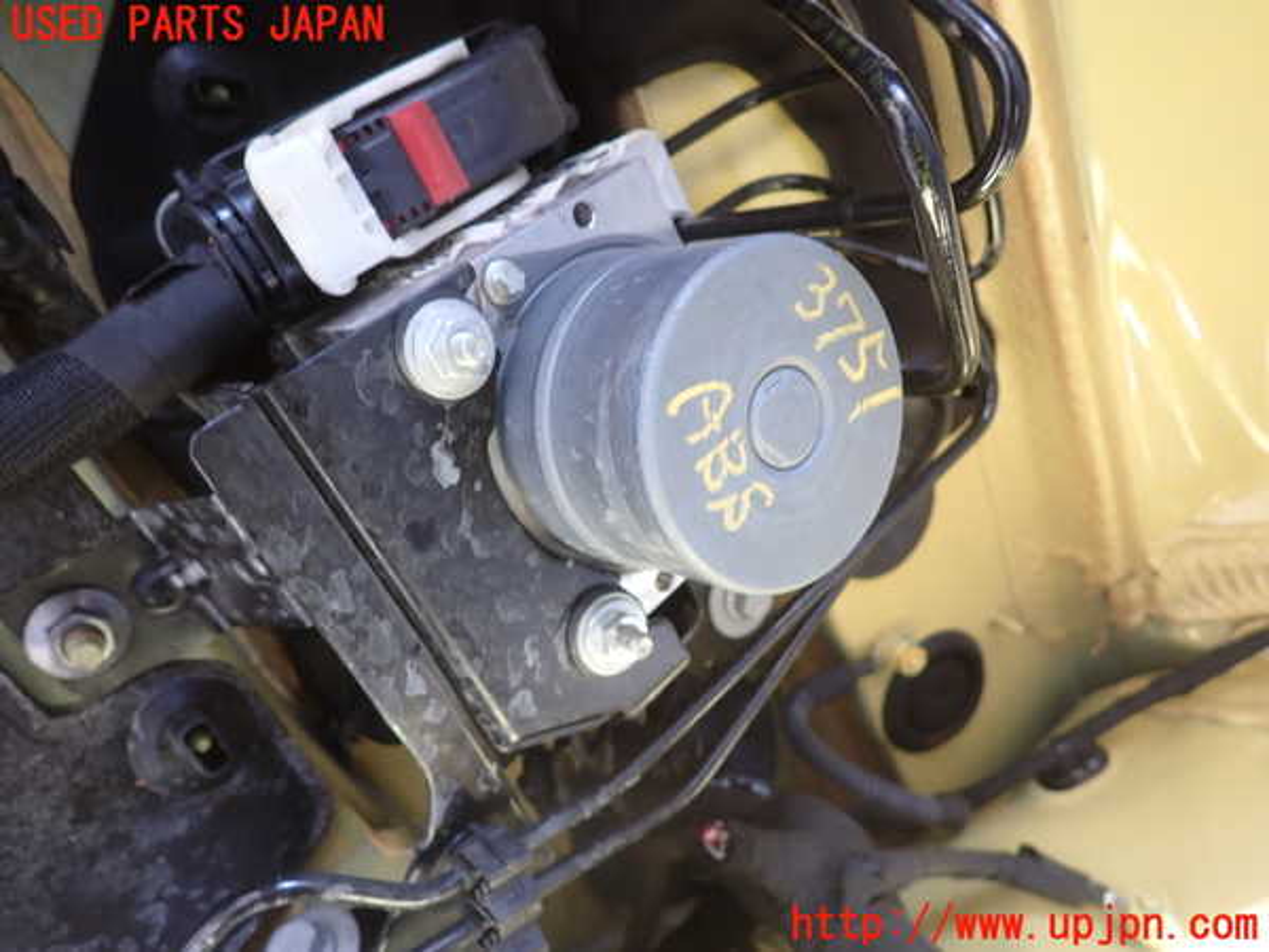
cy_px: 476
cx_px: 634
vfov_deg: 54.9
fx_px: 916
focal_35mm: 25
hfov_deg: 69.4
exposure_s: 1/60
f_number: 2
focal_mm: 4.5
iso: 100
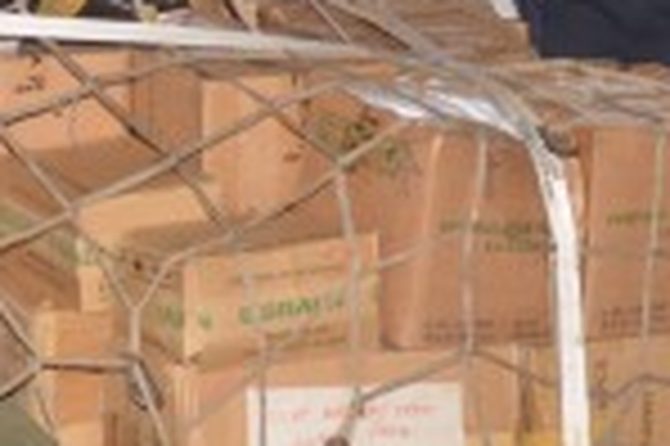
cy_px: 86
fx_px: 2696
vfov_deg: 9.4
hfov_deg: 13.9
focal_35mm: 145
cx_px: -63
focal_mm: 24
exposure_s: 1/100
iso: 400
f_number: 3.8
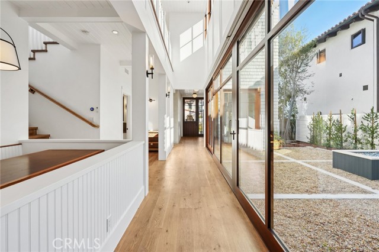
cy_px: 126
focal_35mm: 16
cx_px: 190
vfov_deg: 73.7
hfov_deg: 96.8
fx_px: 168
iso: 400
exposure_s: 1/160
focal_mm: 16
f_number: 8
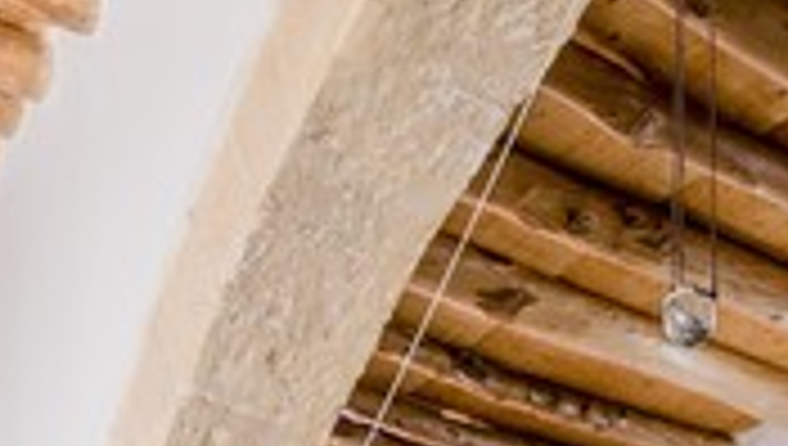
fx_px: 1402
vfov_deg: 13.2
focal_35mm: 67
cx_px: 554
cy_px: 1095
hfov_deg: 31.0
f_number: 11
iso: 200
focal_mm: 14
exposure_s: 1/3
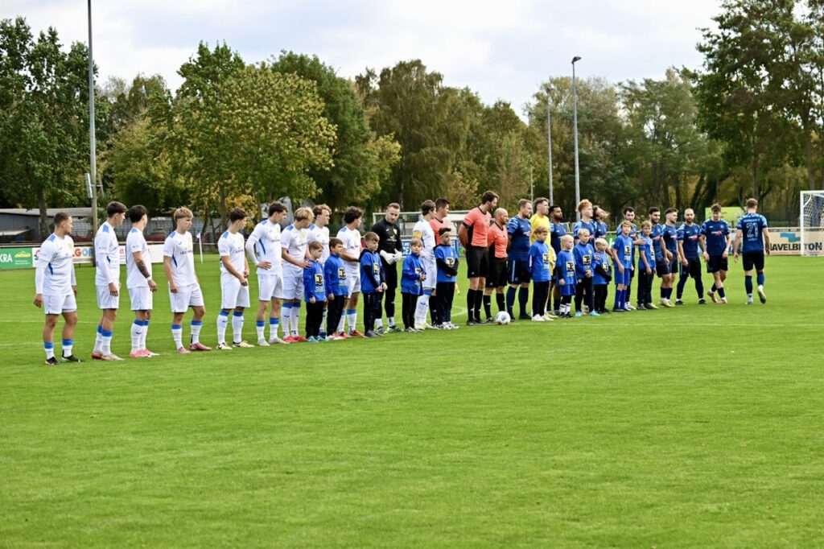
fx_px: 1830
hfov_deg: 25.4
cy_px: 274
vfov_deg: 17.1
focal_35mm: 80
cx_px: 412
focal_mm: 80
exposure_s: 1/1600
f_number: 4.5
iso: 800
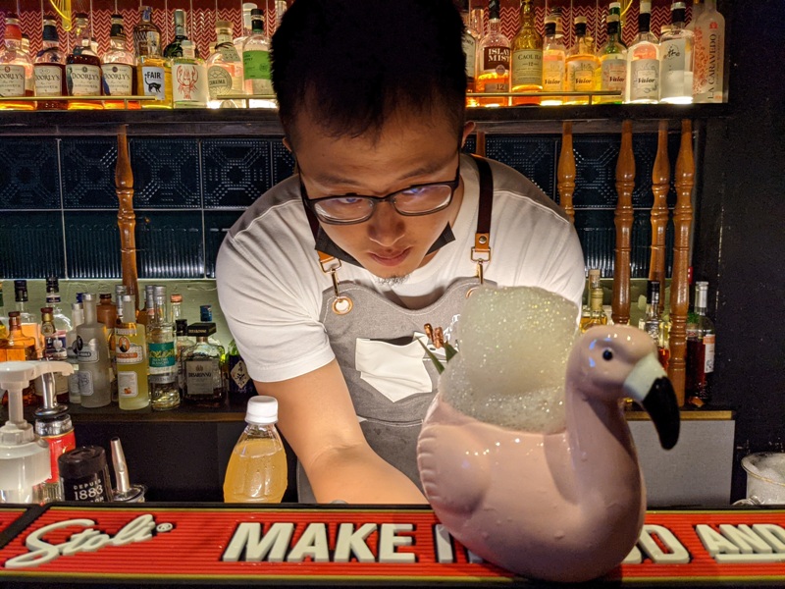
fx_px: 612
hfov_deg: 65.3
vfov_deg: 51.4
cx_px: 392
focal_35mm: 27
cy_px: 294
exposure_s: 1/94
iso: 374
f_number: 1.73
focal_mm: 4.38
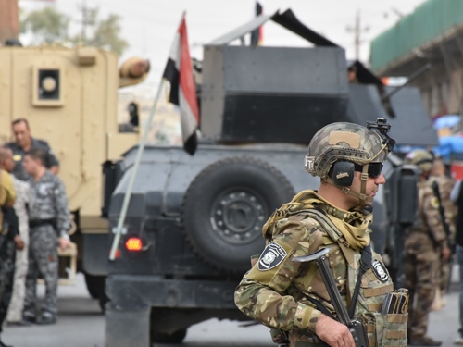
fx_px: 4320
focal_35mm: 323
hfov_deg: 6.1
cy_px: 164
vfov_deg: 4.6
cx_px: 204
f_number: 7.1
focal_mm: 140
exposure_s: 1/800
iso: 800
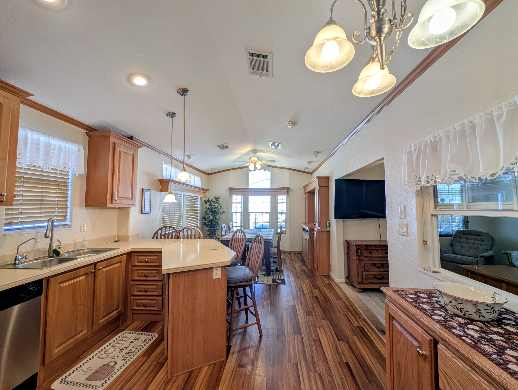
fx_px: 180
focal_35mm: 12
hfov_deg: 110.5
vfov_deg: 94.6
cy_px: 195
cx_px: 259
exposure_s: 1/120
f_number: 1.95
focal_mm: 2.23
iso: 71
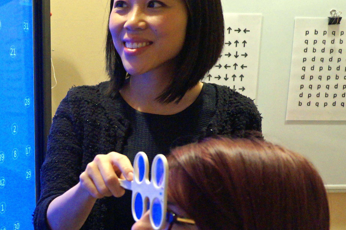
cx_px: -11
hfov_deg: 29.1
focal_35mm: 64
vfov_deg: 21.0
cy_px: 183
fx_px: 614
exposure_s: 1/50
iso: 3200
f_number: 4
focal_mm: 20
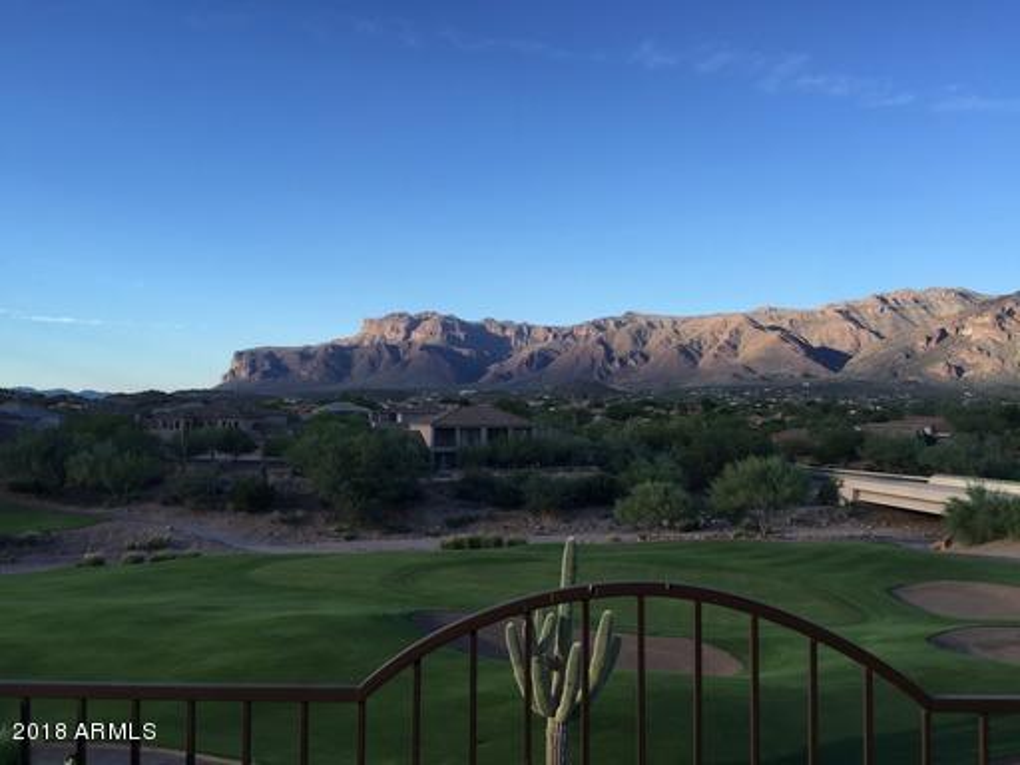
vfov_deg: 48.2
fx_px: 855
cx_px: 510
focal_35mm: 29
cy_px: 382
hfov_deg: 61.7
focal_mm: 4.15
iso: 32
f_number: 2.2
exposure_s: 1/791
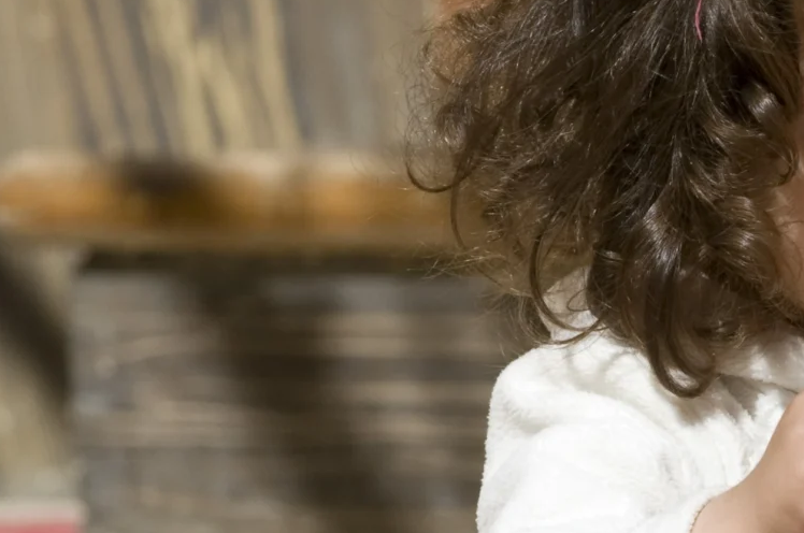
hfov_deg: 2.1
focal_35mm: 976
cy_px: 601
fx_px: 21760
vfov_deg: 1.4
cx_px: 763
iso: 200
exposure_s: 1/500
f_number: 11
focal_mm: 190
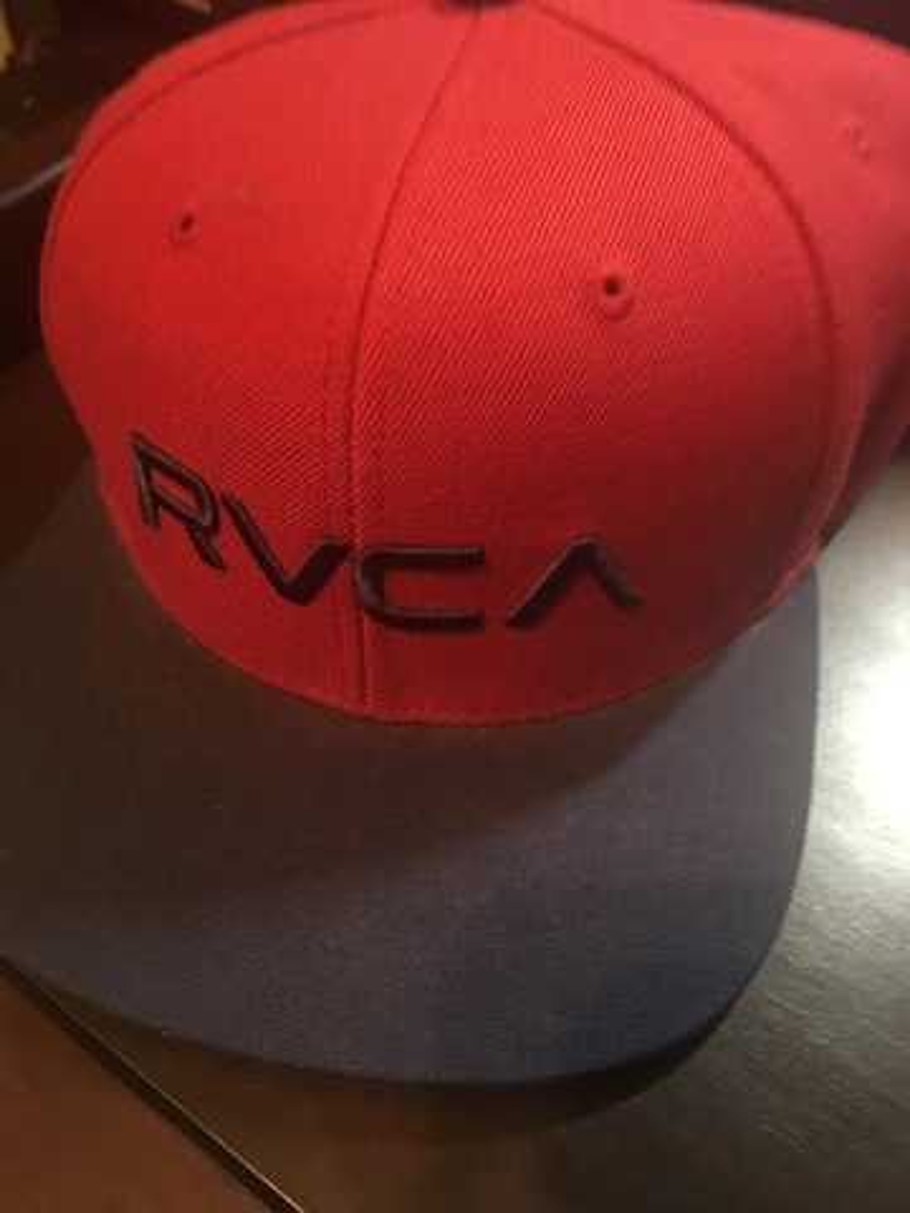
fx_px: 1016
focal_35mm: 29
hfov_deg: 48.2
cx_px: 455
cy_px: 606
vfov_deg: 61.7
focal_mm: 4.15
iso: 400
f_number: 2.2
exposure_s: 1/15
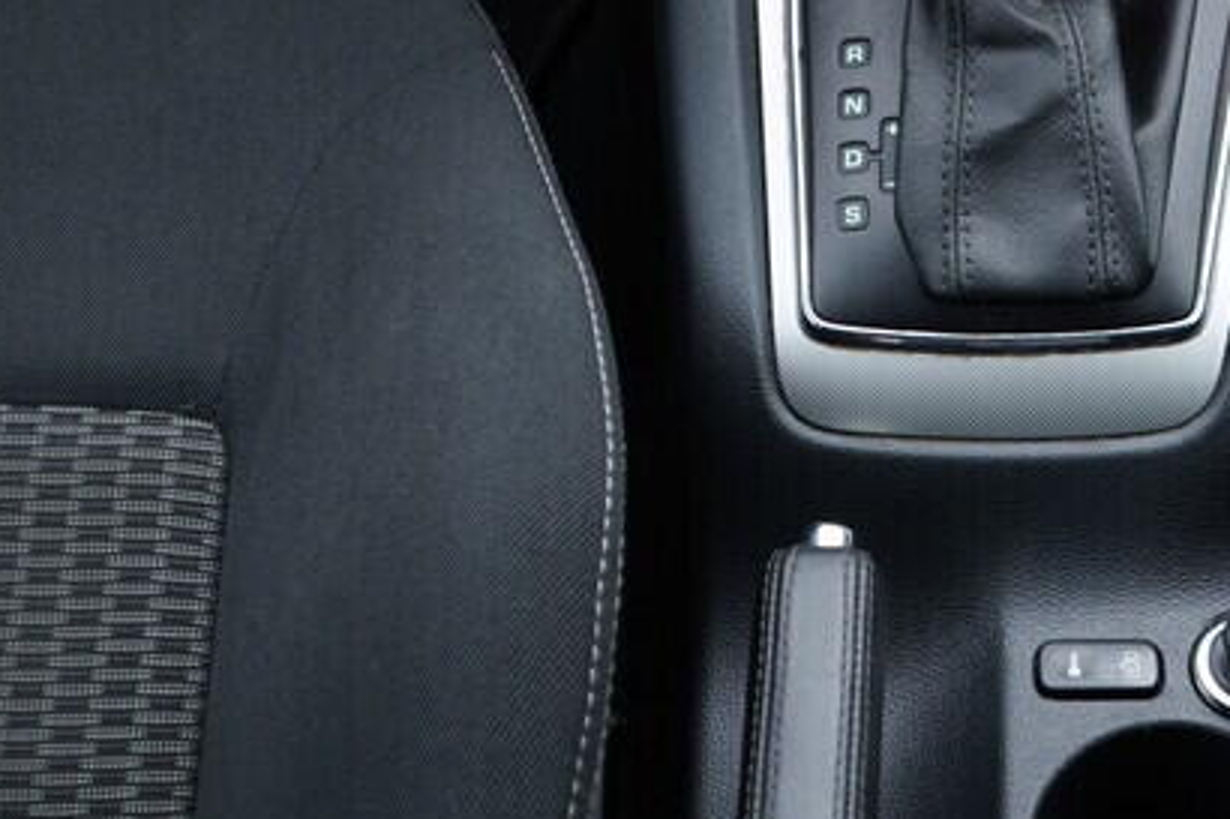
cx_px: 942
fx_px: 3074
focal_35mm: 90
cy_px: 86
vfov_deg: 15.0
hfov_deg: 22.4
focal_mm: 24
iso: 200
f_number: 2.8
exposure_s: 1/40
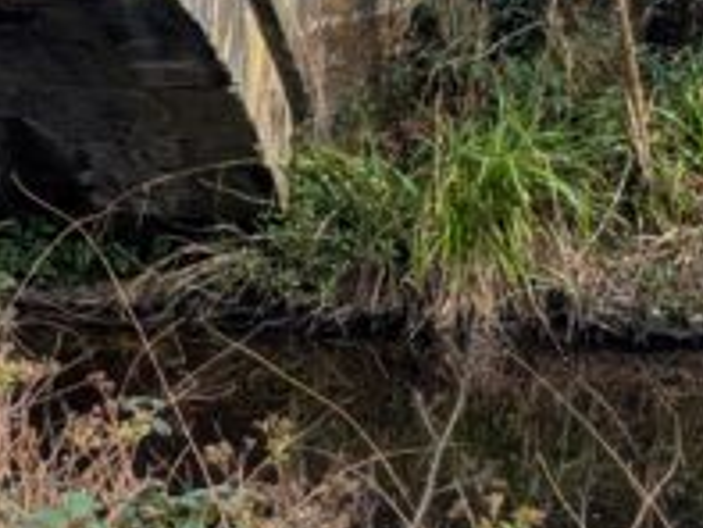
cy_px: 159
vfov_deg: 8.1
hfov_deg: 10.5
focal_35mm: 183
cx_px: -325
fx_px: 3719
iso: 45
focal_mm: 6.81
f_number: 1.85
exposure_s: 1/759
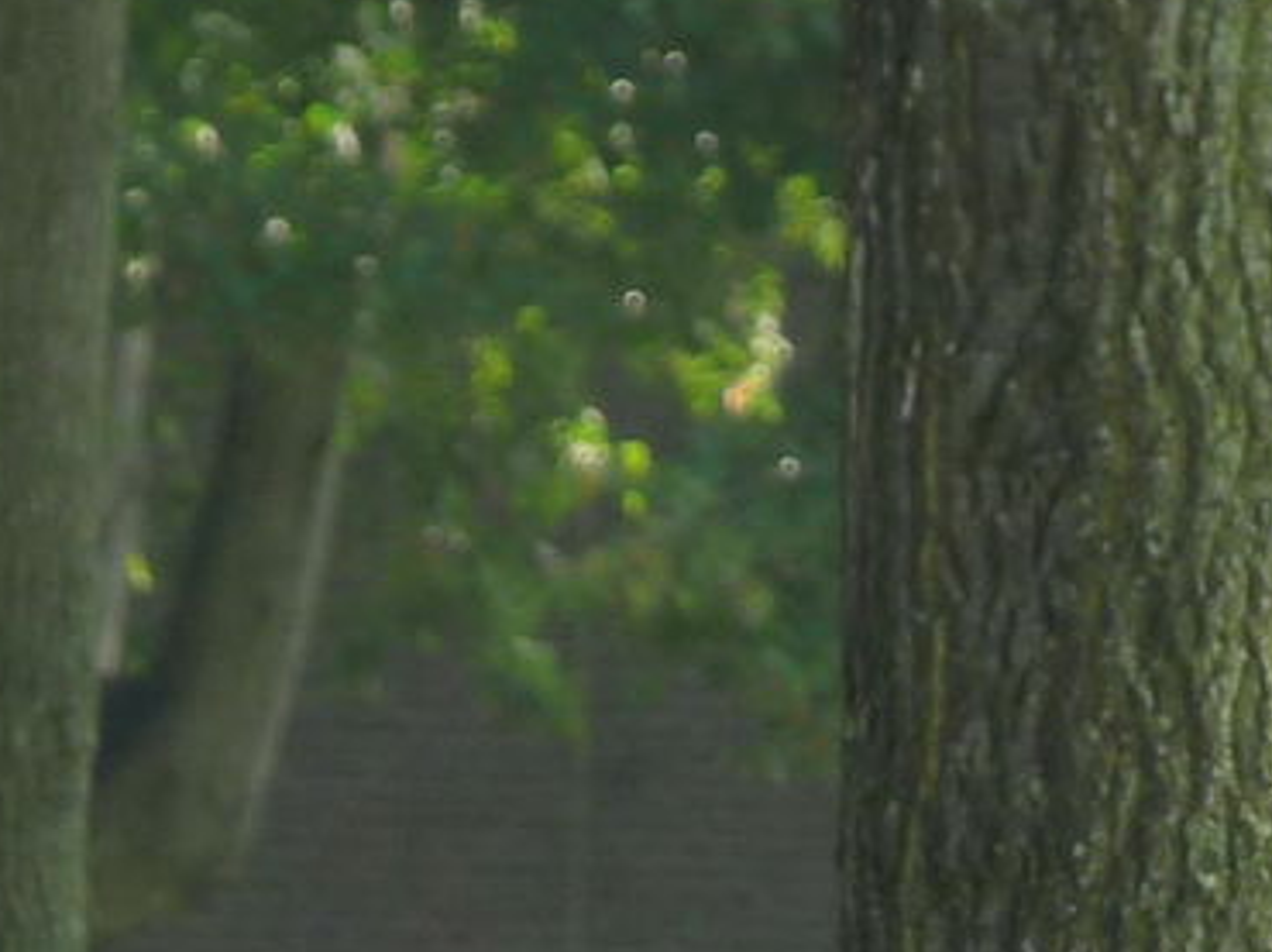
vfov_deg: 1.4
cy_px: 1763
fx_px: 38595
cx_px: 443
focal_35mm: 1051
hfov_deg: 1.9
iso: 160
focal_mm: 43.3
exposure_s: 1/250
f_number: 4
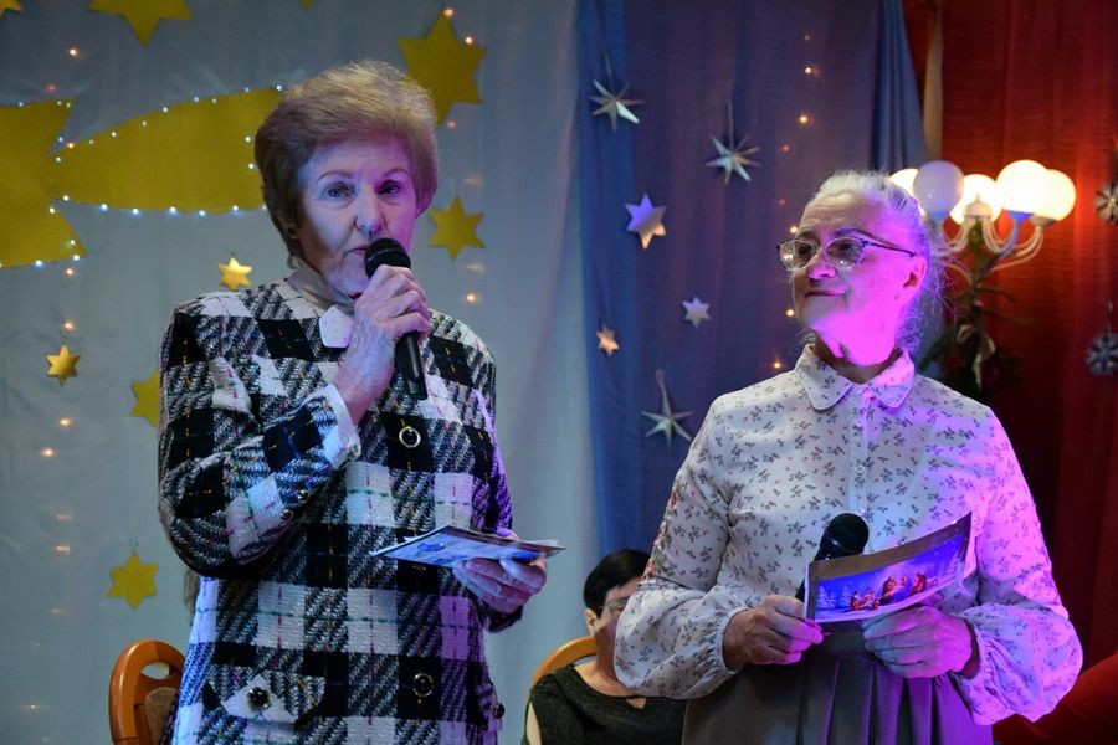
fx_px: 2702
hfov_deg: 23.4
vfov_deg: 15.7
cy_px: 372
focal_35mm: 87
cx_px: 559
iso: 1000
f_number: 5
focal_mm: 58
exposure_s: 1/100
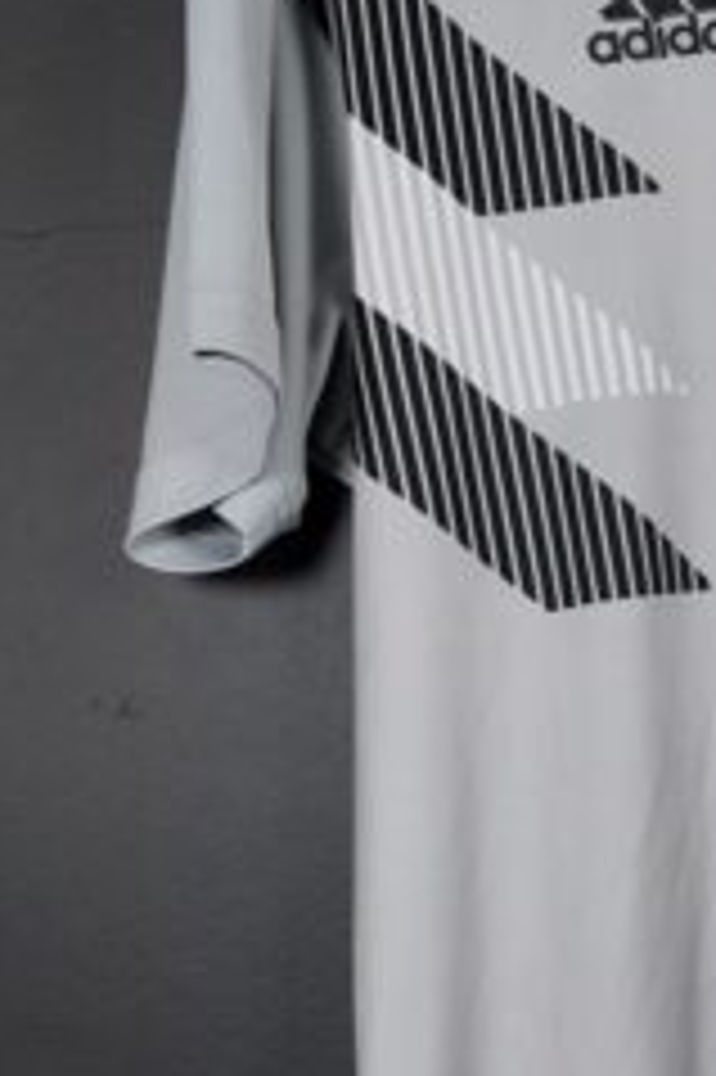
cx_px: 982
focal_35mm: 80
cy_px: 833
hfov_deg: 16.0
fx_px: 2390
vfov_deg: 25.0
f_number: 1.6
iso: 400
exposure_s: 1/160
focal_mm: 6.57
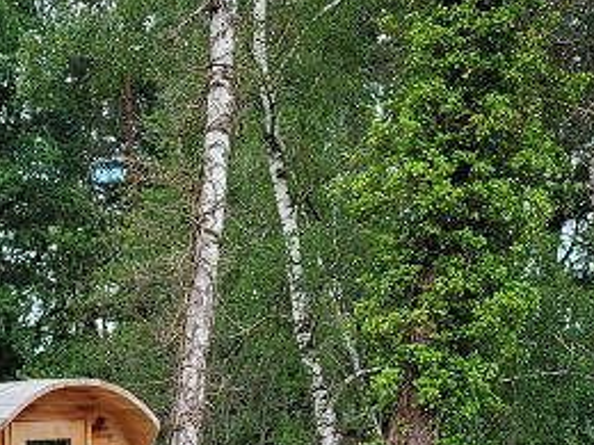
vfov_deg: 17.5
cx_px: 69
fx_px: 1373
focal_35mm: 80
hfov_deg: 23.8
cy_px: 539
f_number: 1.8
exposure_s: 1/566
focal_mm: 5.4
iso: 40
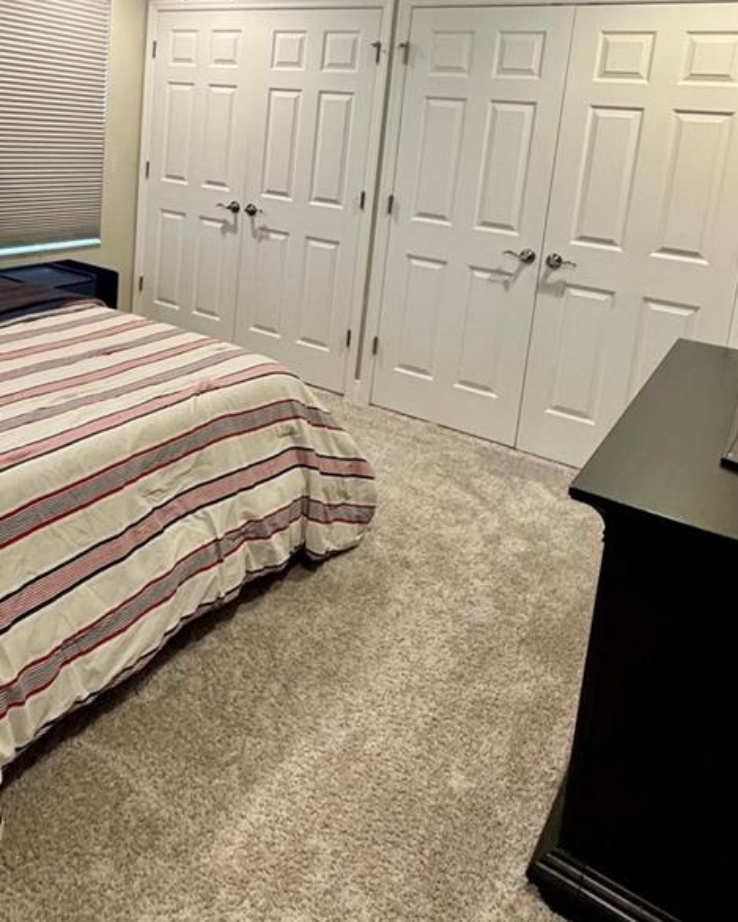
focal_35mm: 28
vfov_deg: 59.1
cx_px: 255
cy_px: 236
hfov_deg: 50.7
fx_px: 764
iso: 250
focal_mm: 2.22
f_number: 2.2
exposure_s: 1/60
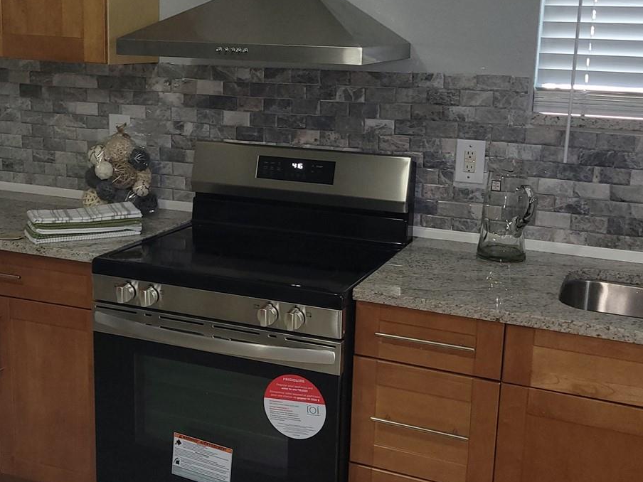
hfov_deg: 41.2
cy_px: 213
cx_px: 294
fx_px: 854
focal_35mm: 46
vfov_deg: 31.5
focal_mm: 5.4
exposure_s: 1/40
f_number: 1.8
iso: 125
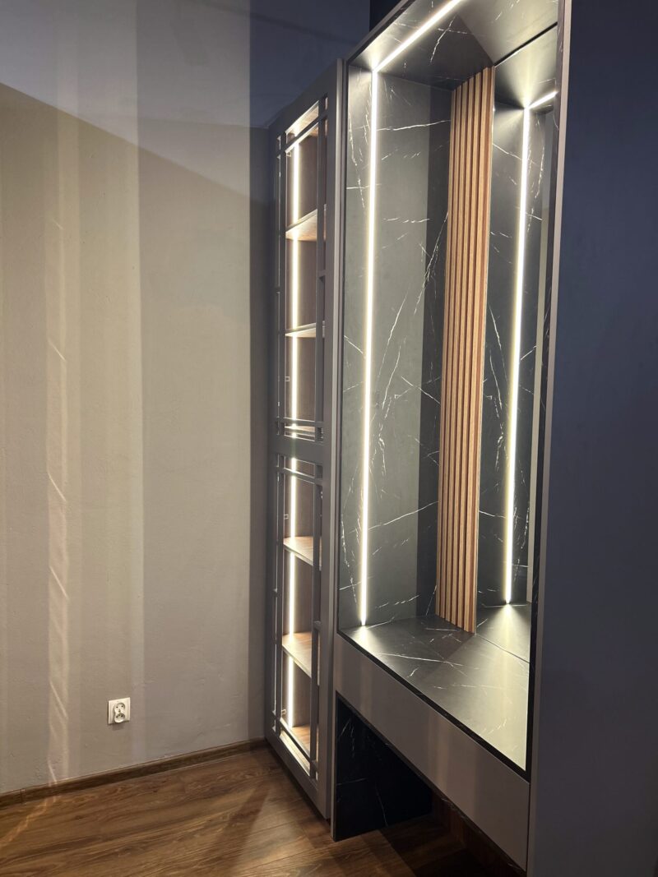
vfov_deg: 67.3
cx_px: 329
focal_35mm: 26
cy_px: 438
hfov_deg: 53.1
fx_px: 659
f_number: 1.5
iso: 160
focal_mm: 5.7
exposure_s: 1/50
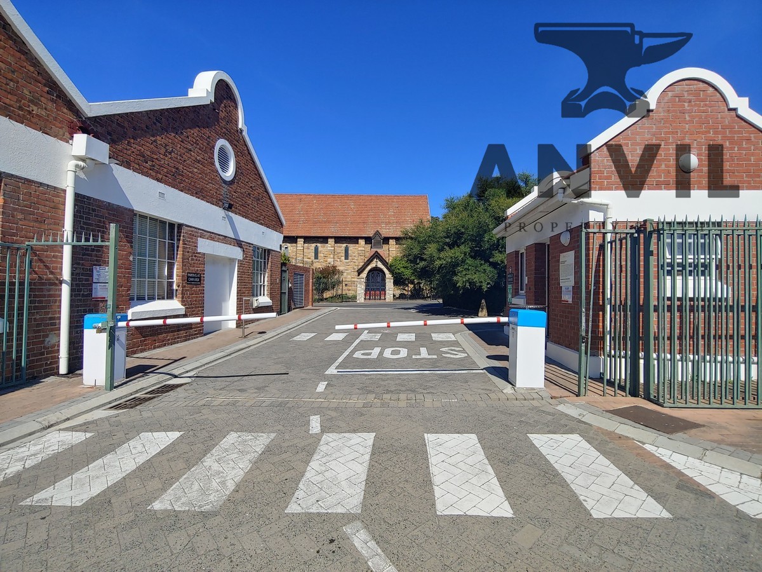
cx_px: 381
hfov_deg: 94.5
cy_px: 286
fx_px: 352
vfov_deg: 78.1
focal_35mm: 16
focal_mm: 2.18
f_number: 1.9
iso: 50
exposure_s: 1/1754
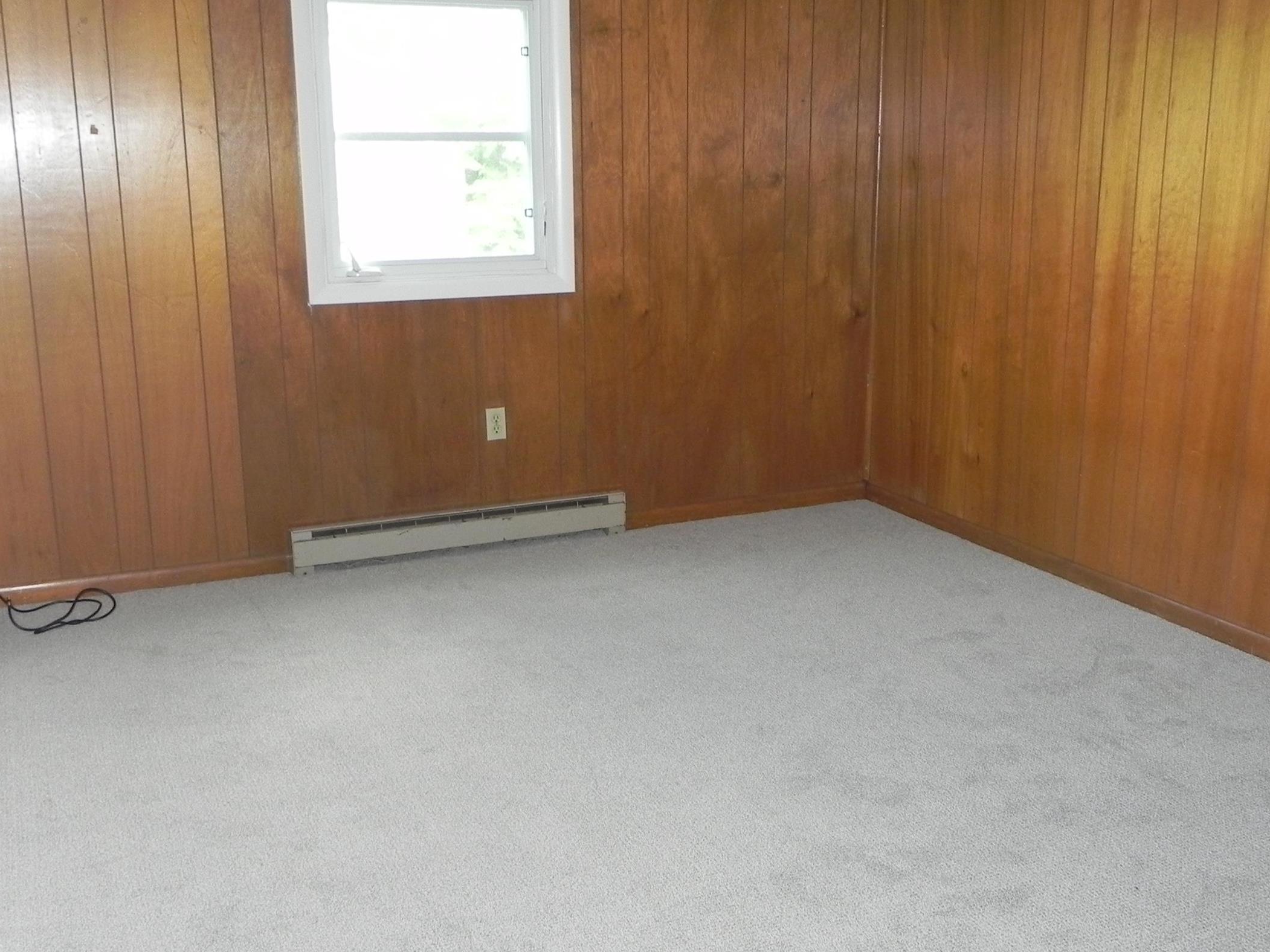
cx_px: 627
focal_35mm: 38
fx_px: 1394
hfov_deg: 49.0
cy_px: 512
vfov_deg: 37.7
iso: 200
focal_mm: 4.6
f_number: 2.8
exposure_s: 1/30
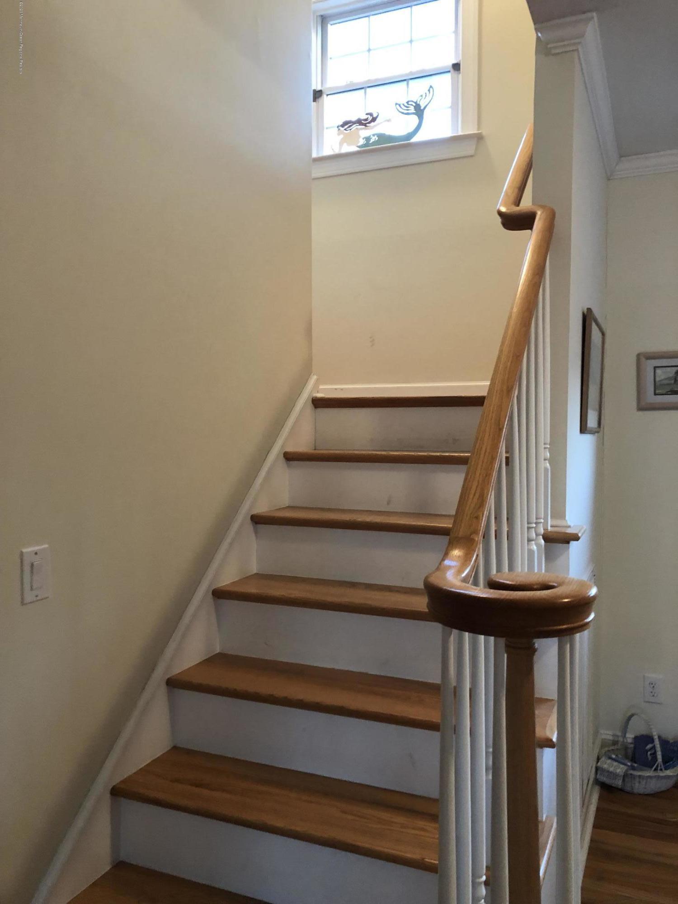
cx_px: 339
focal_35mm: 28
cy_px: 452
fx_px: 731
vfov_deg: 63.4
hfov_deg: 49.7
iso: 80
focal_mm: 3.99
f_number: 1.8
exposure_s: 1/15
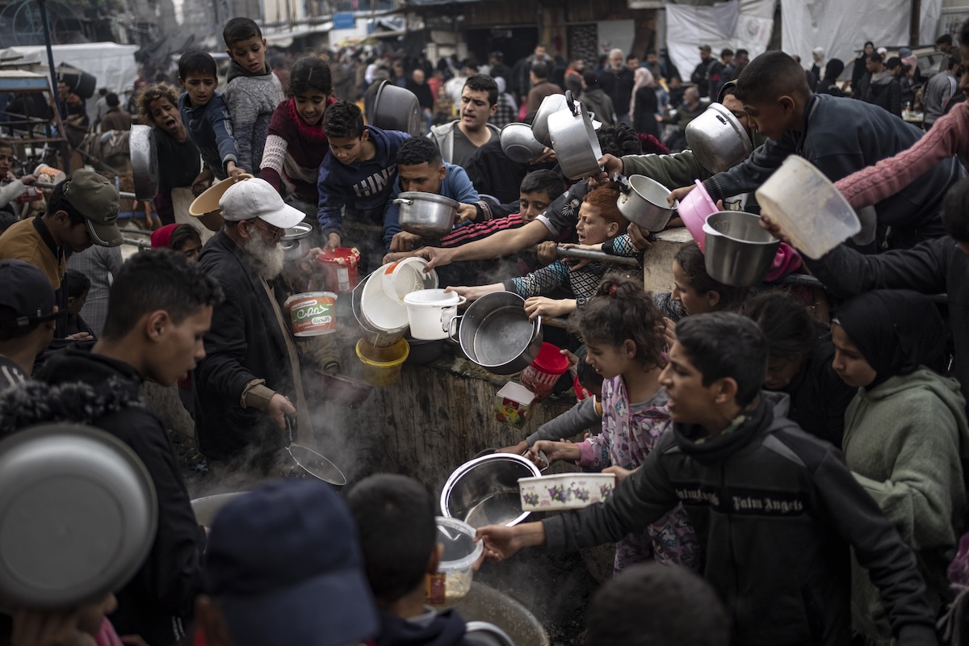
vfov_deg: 37.9
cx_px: 484
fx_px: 942
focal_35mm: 35
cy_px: 323
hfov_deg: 54.4
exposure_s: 1/16000
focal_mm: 35
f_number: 1.8
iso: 800
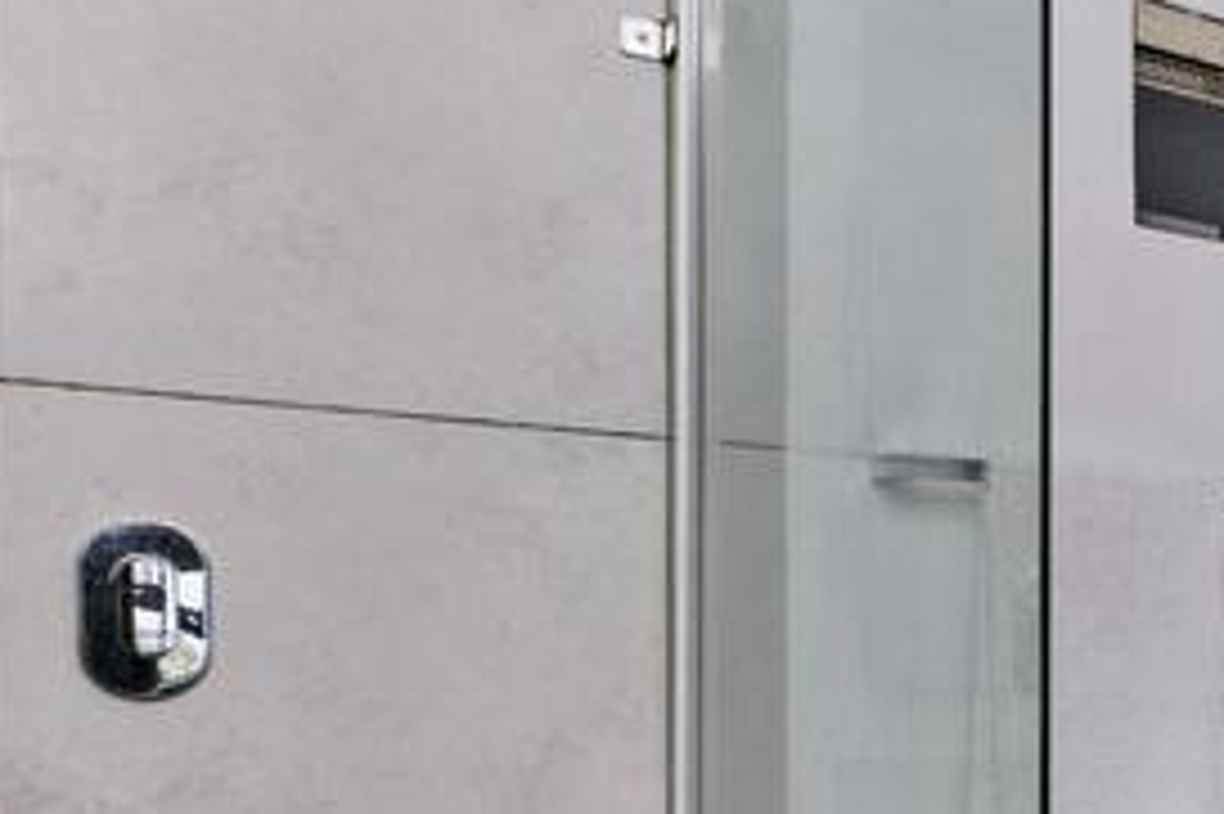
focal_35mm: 47
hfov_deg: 30.1
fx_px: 1597
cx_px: 1706
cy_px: 668
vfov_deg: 27.9
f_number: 13
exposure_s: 1/200
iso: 800
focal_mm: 10.5
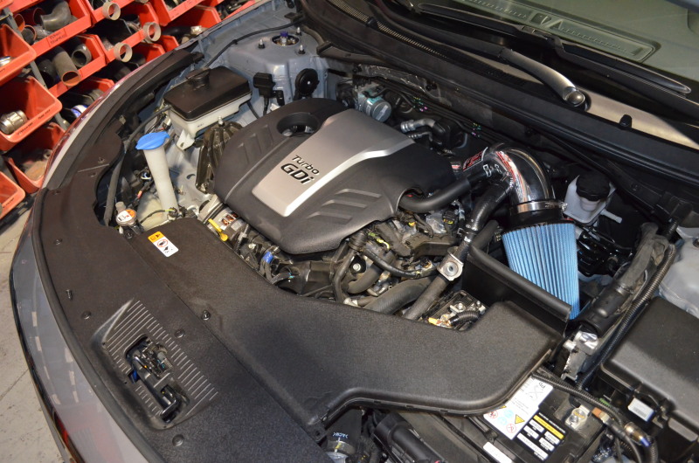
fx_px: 523
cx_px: 350
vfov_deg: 47.7
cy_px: 232
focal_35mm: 27
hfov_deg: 67.5
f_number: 3.5
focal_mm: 18
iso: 3200
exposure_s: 1/60
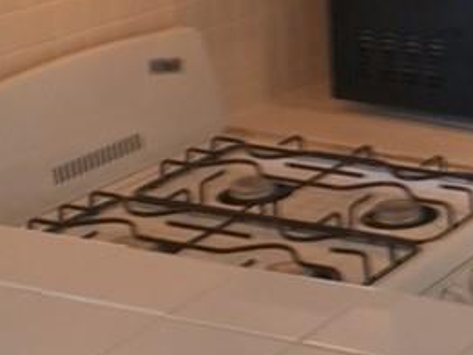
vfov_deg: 8.3
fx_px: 2433
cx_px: 737
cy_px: 56
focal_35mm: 178
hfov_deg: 10.7
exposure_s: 1/60
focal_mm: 4.15
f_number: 2.2
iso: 40
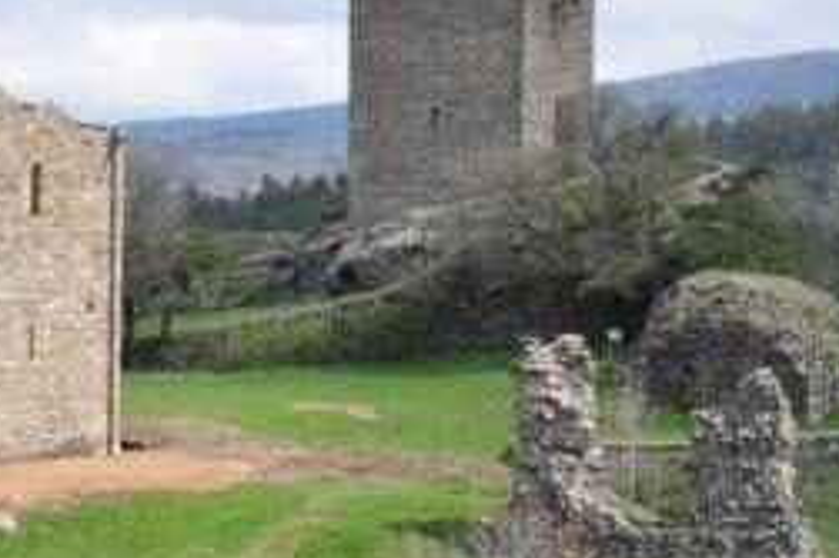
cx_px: 241
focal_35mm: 201
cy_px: 110
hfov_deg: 10.2
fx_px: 4679
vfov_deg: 6.8
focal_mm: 75
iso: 200
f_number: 6.3
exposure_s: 1/640
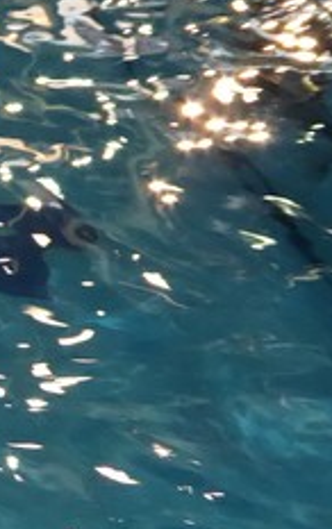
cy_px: 309
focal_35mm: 120
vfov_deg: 17.4
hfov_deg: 9.8
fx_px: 1734
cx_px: -428
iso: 800
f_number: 3.6
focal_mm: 5.8
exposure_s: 1/60
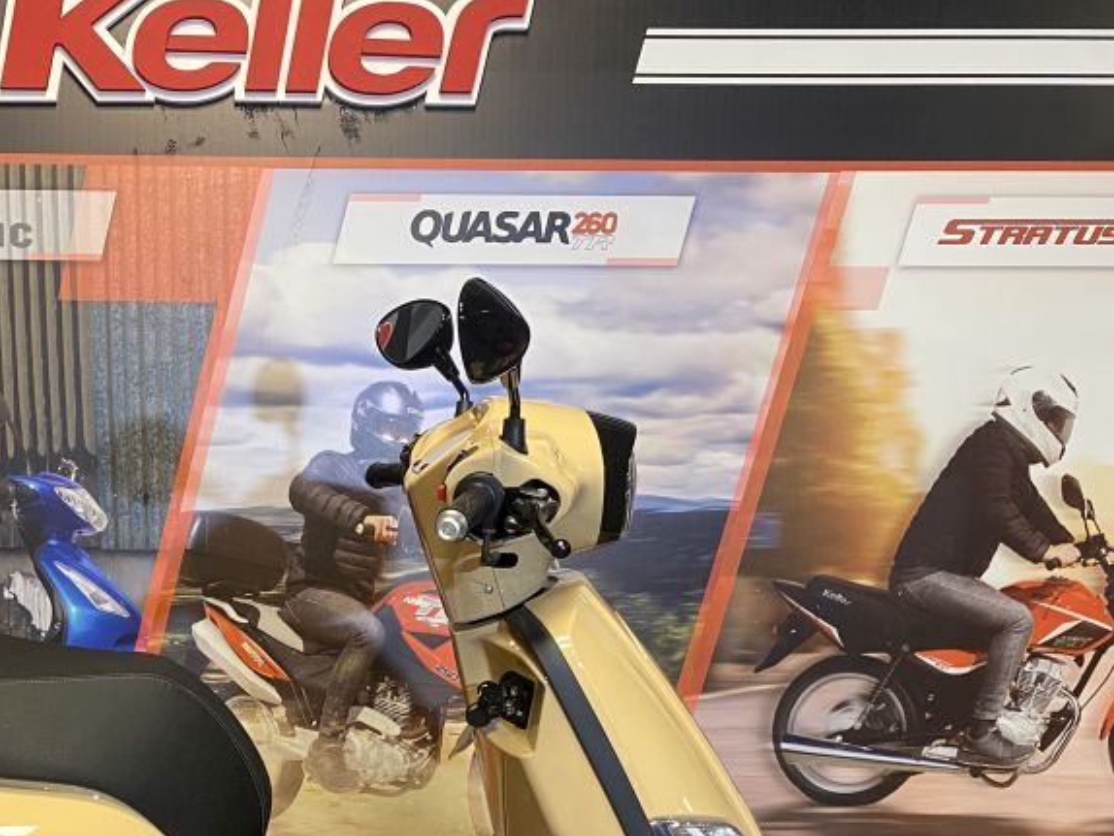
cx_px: 246
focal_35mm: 48
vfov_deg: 29.2
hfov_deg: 38.4
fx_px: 1545
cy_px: 740
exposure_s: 1/50
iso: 160
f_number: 1.8
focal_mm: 4.25
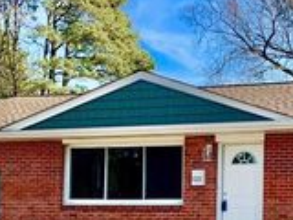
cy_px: 179
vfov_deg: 18.0
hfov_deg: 23.0
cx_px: 300
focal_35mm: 81
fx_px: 686
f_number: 1.8
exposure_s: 1/1124
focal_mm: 4.25
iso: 25
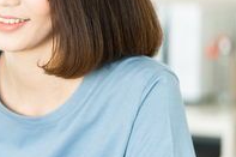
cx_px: -74
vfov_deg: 5.3
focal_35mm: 259
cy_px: 114
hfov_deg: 7.9
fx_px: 1696
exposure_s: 1/160
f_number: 2.2
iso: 320
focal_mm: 85
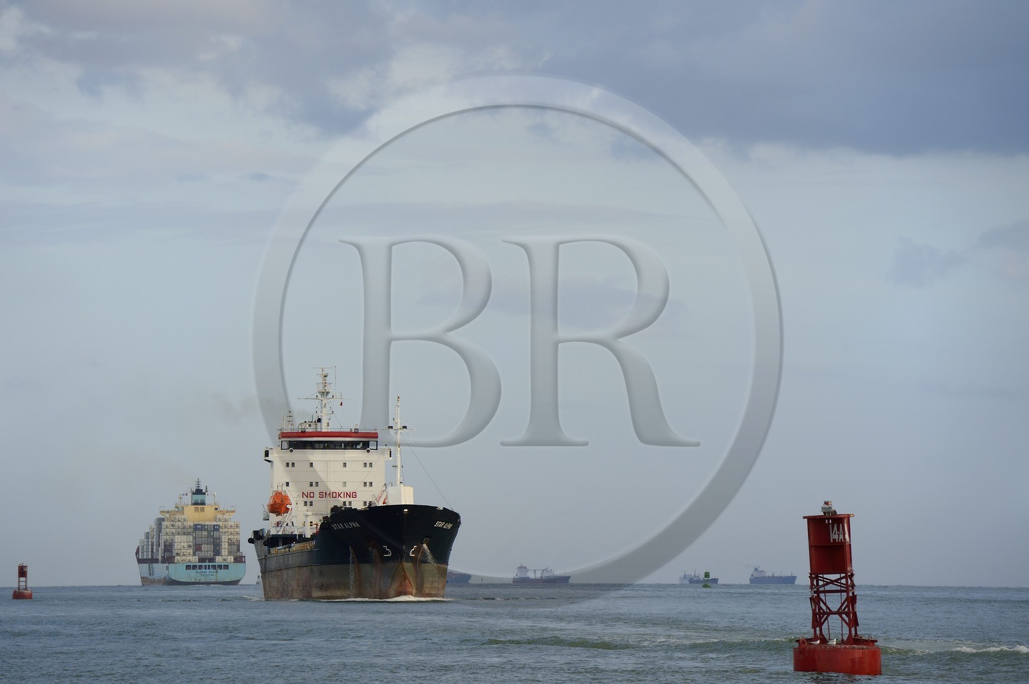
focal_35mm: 200
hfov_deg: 10.3
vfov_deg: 6.9
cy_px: 342
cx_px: 514
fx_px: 5712
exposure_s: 1/400
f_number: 7.1
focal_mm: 200
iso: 200
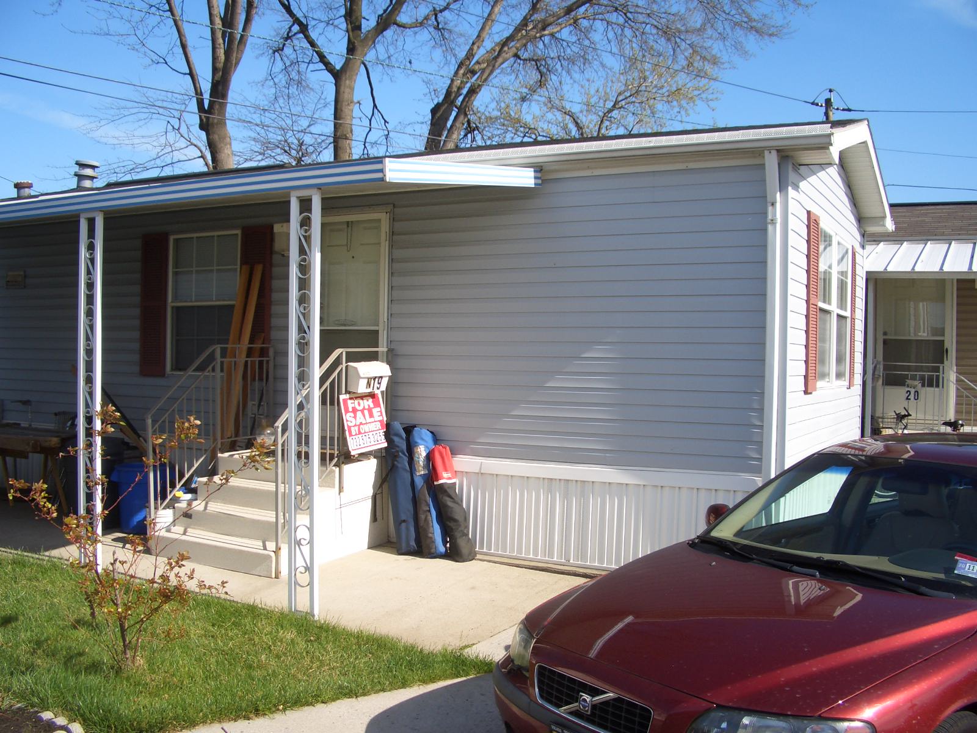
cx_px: 488
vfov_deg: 40.7
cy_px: 366
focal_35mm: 35
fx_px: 988
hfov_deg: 52.6
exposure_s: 1/400
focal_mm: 5.8
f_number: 4.3
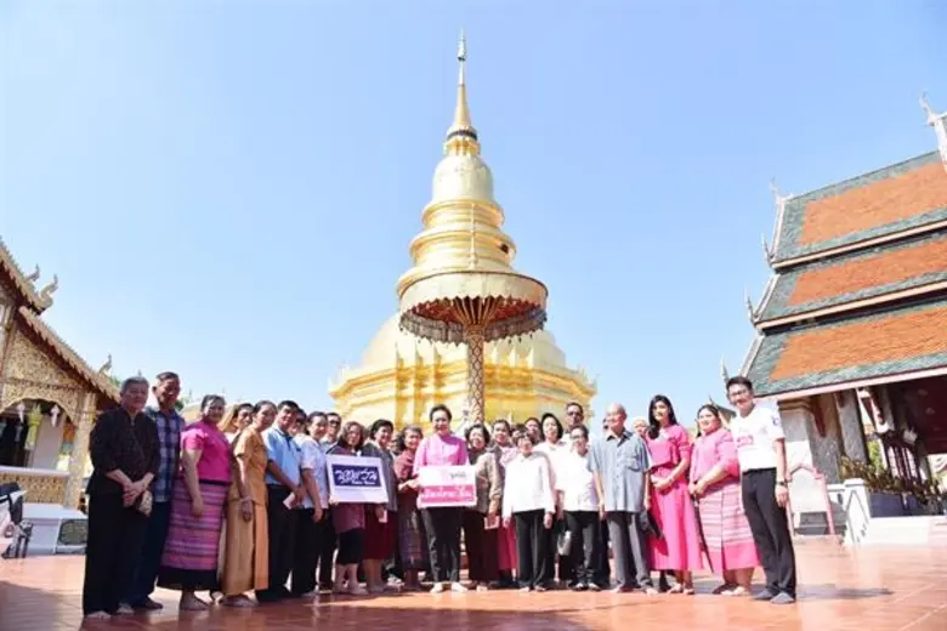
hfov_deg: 73.7
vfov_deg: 53.1
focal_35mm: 24
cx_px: 474
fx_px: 631
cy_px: 316
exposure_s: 1/160
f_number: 7.1
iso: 125
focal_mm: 24
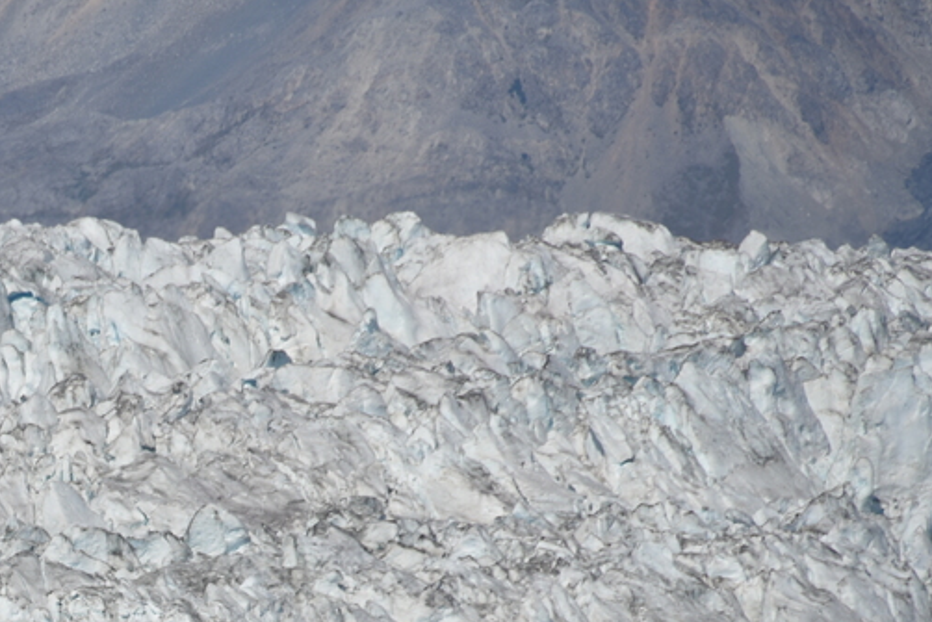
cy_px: 739
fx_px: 19810
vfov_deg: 1.8
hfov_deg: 2.7
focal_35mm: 765
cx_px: -212
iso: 100
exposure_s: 1/640
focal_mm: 300
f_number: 9
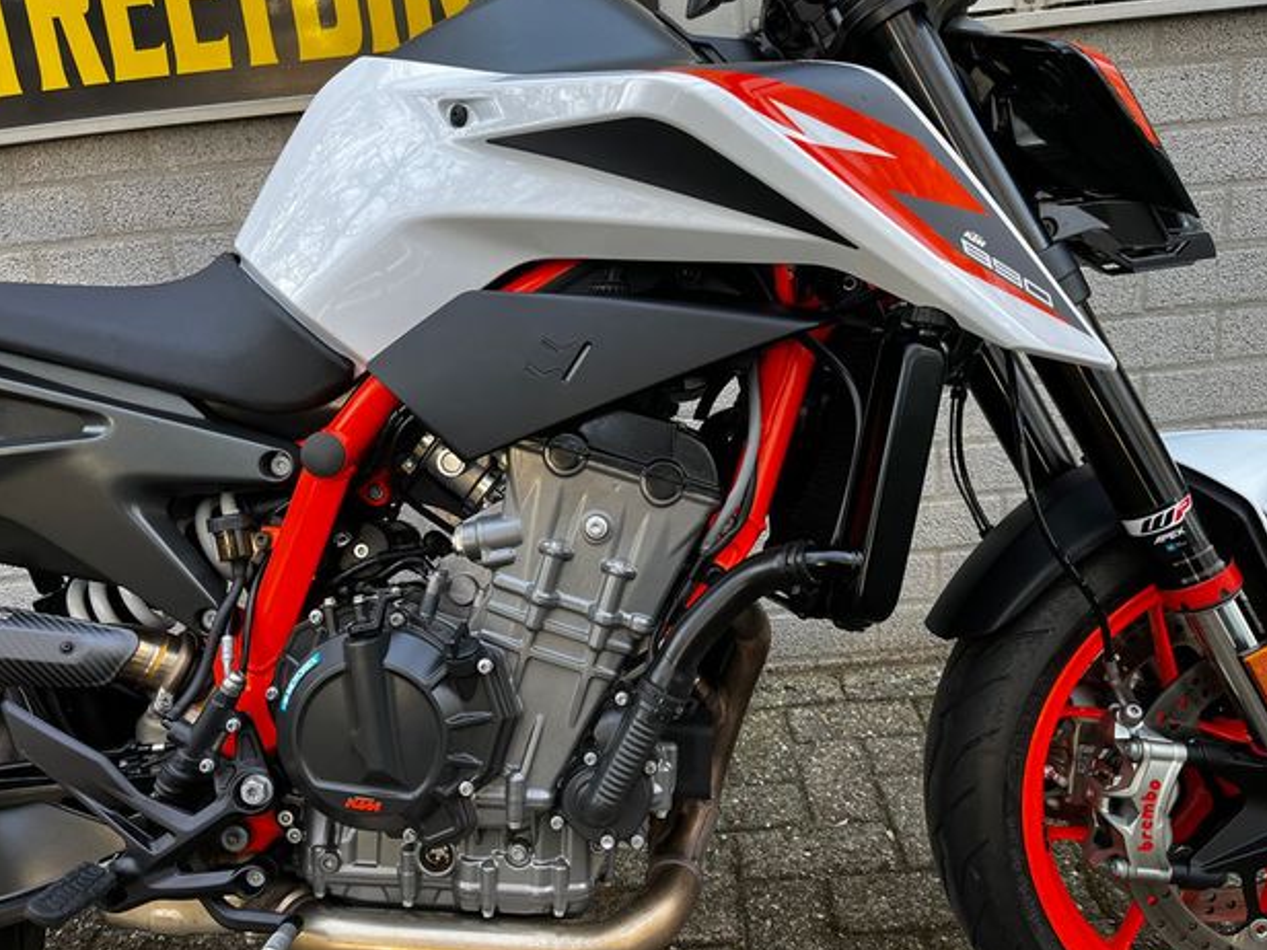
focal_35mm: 27
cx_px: 621
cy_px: 481
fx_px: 988
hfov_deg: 65.3
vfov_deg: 51.4
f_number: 1.6
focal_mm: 5.1
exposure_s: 1/122
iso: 80
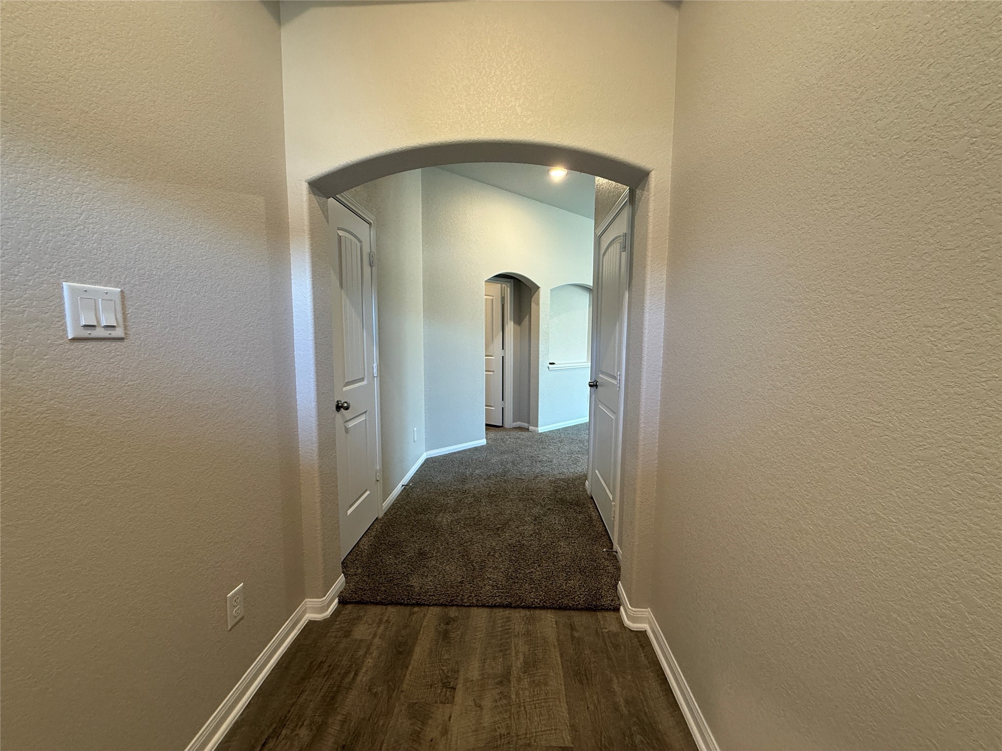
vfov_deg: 85.7
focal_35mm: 14
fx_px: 405
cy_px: 376
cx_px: 501
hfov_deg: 102.1
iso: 200
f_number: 2.2
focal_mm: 2.22
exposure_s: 1/60
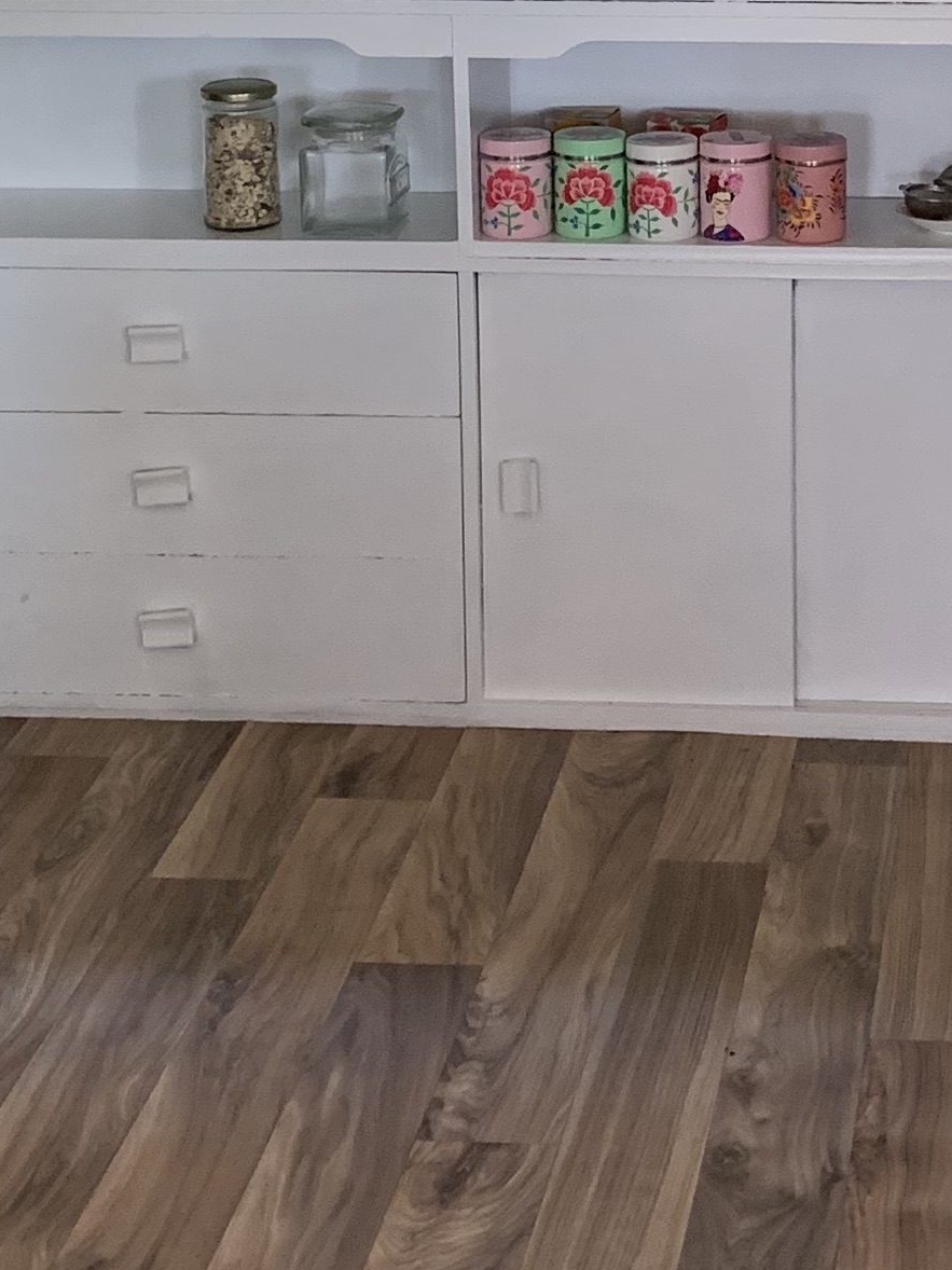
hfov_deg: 16.4
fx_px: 3265
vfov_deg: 21.2
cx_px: 834
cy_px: -33
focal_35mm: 89
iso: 160
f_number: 1.8
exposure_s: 1/60
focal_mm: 4.25
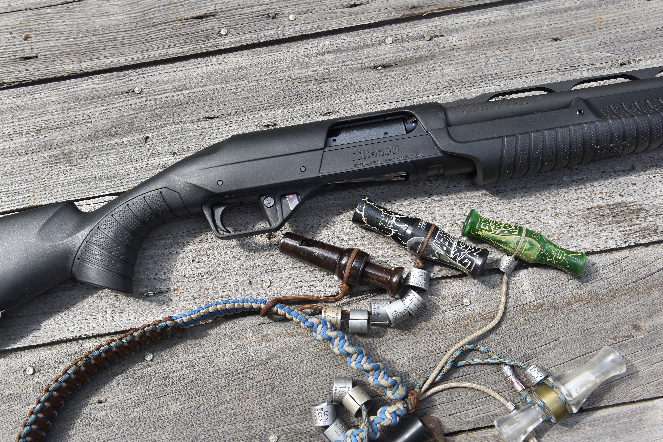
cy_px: 221
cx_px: 332
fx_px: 589
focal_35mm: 32
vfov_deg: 41.1
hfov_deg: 58.7
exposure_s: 1/125
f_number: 9
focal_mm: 32
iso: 200
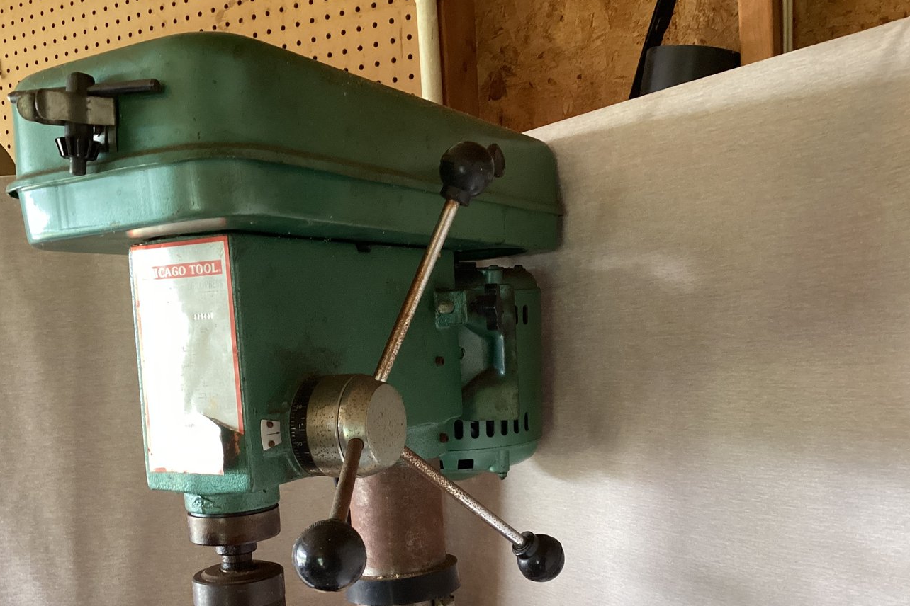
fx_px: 960
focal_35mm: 38
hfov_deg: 50.5
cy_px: 396
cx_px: 385
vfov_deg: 34.8
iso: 250
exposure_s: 1/60
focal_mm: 3.3
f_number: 2.4
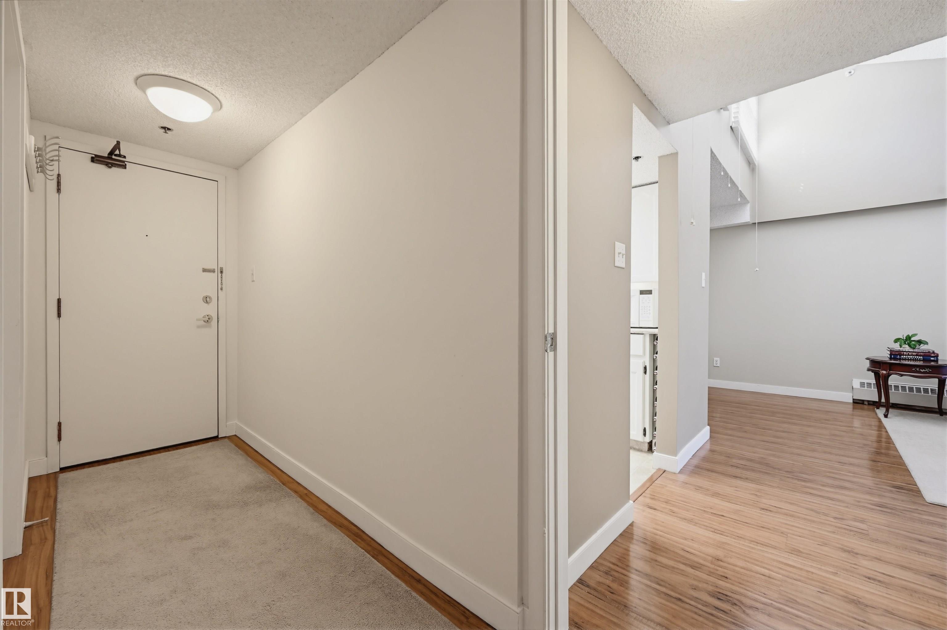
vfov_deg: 79.1
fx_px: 381
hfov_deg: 102.3
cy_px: 315
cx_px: 474
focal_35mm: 14
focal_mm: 14.5
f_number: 8
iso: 400
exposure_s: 1/6
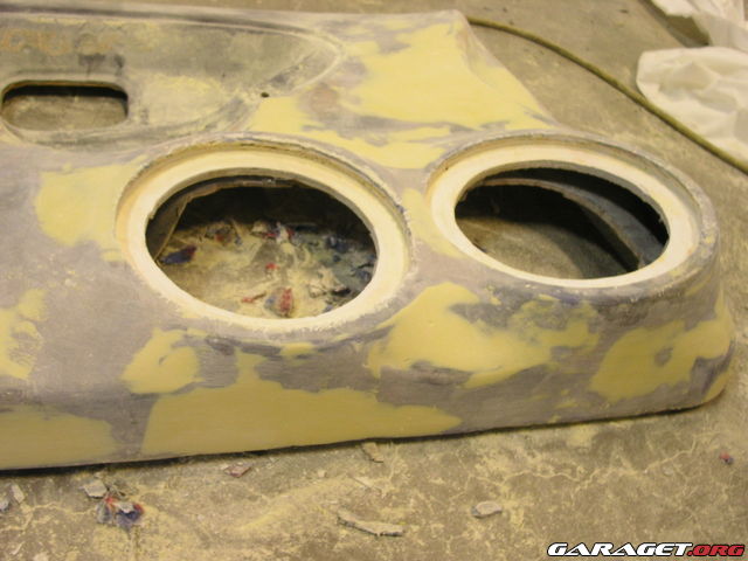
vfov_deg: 37.7
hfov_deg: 49.0
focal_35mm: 38
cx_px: 374
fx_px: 821
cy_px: 280
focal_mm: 7.8
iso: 200
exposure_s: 1/20
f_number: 2.8
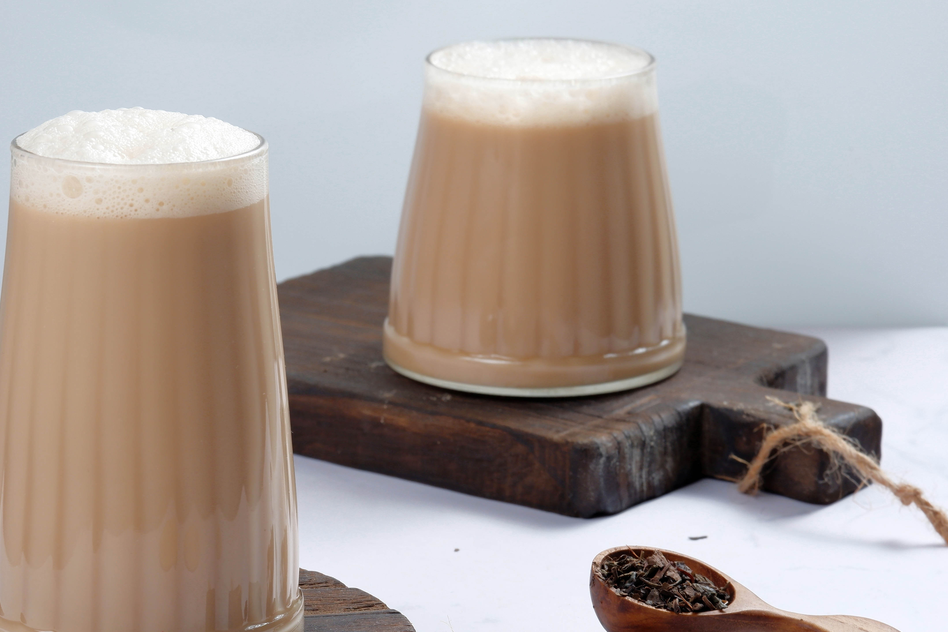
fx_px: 3713
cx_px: 304
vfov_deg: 9.7
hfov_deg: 14.5
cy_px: 390
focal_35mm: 141
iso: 200
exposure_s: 1/80
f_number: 10
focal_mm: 67.1
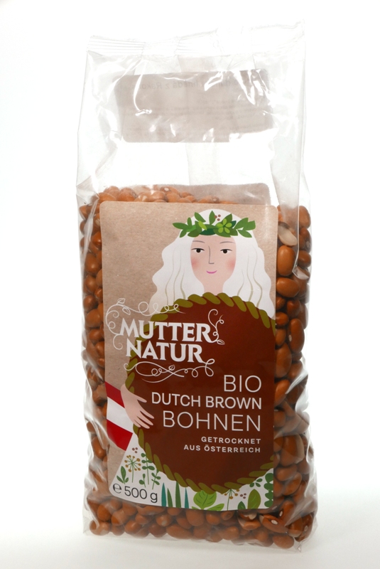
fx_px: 1137
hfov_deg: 19.0
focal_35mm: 72
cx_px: 190
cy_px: 284
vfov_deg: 28.0
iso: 800
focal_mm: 32.6
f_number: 16
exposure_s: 1/50
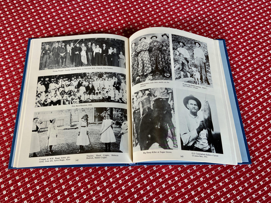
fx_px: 235
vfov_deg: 46.8
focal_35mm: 30
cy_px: 106
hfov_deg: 59.9
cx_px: 129
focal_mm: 4.25
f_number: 1.8
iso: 80
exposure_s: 1/104
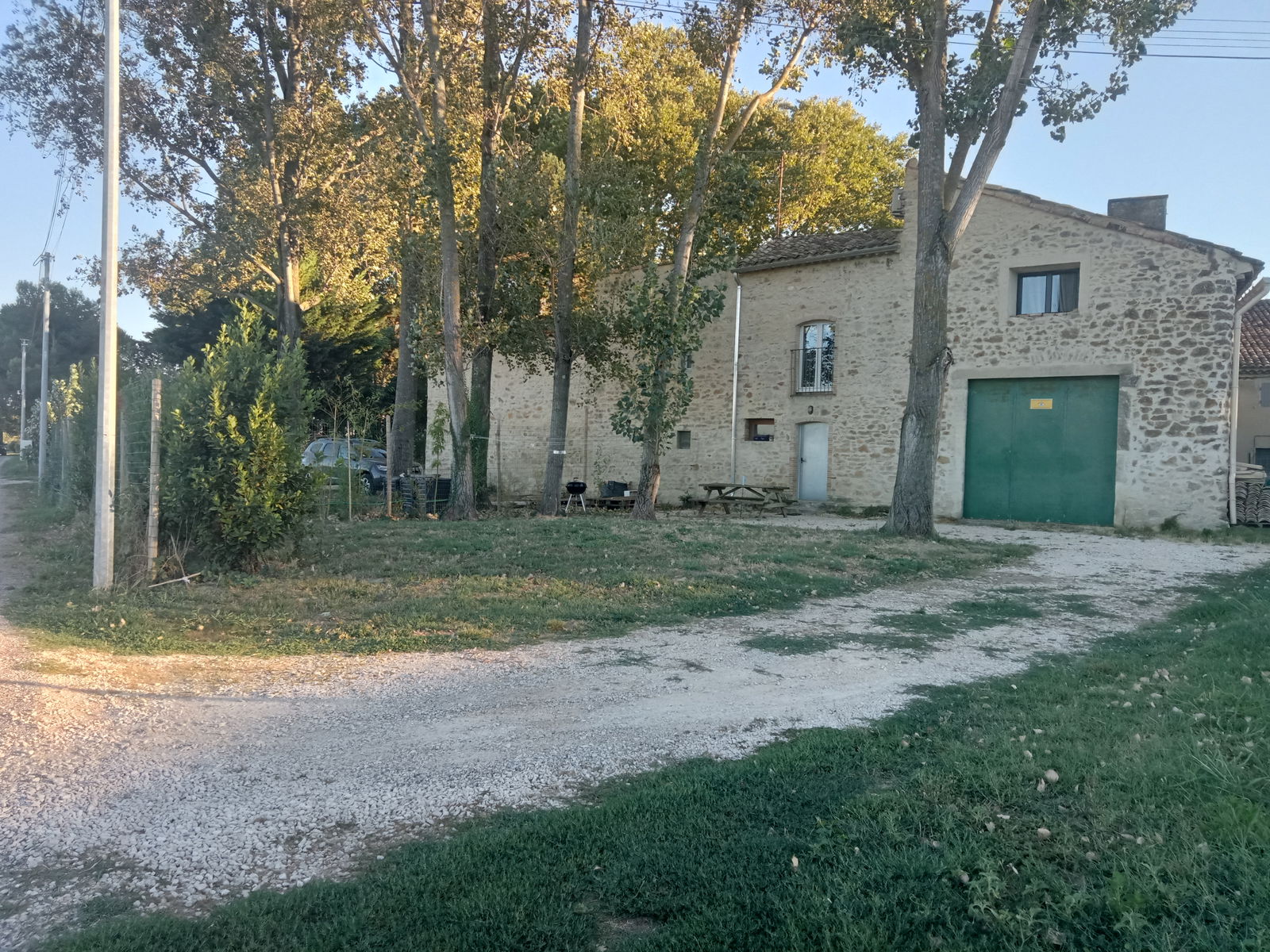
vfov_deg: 49.7
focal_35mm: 28
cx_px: 635
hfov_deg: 63.4
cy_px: 476
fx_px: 1027
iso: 100
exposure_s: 1/134
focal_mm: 3.46
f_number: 2.2
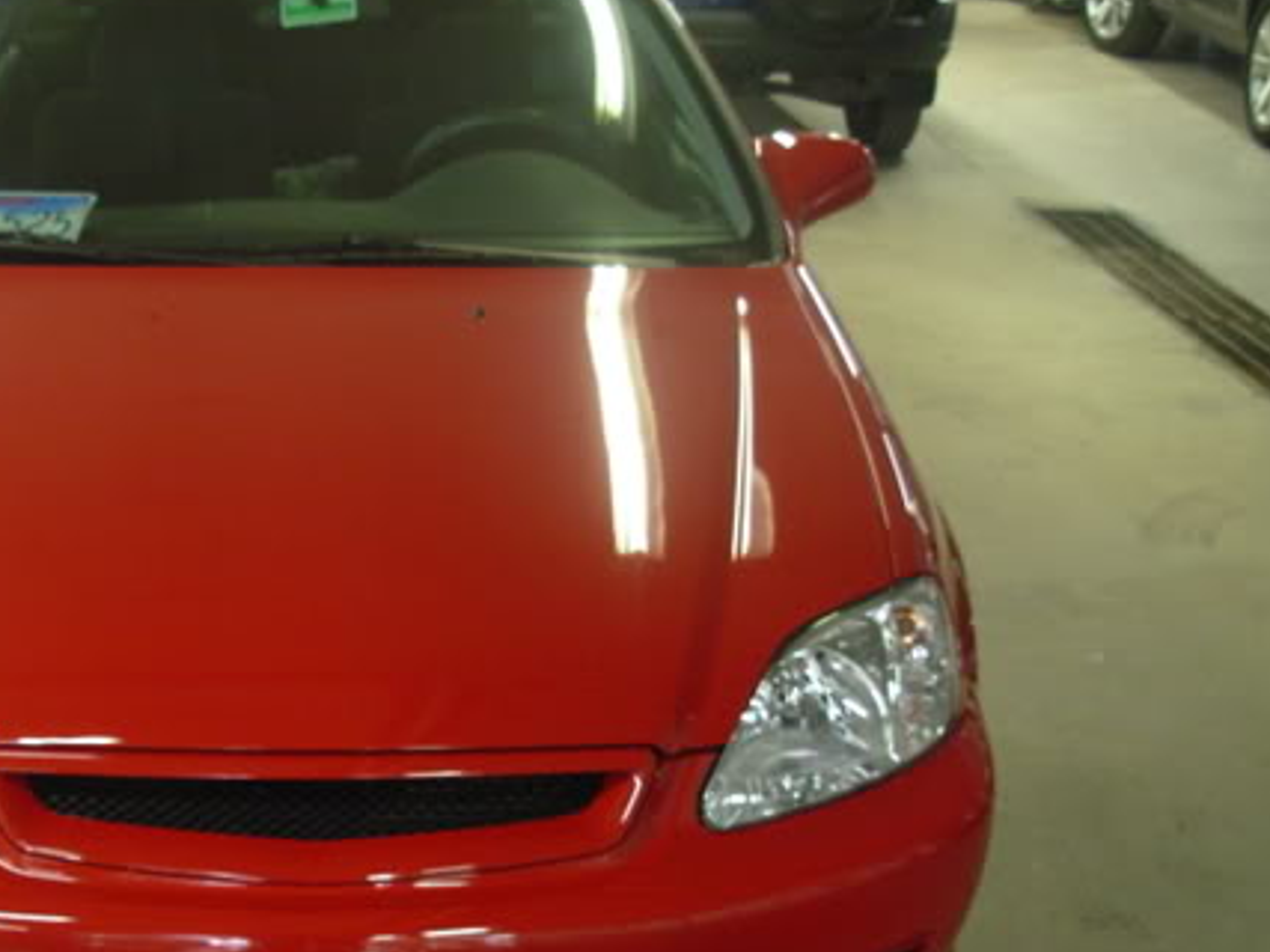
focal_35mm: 57
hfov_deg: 33.2
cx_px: 342
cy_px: 625
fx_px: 2091
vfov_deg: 25.5
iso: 159
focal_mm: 6.3
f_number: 2.9
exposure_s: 1/8.7
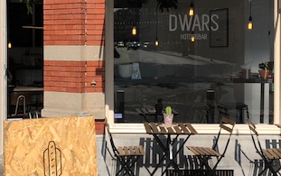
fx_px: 468
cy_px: 59
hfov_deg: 33.2
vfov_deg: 21.3
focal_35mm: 61
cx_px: 99
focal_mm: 3.99
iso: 20
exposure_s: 1/1799
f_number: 1.8
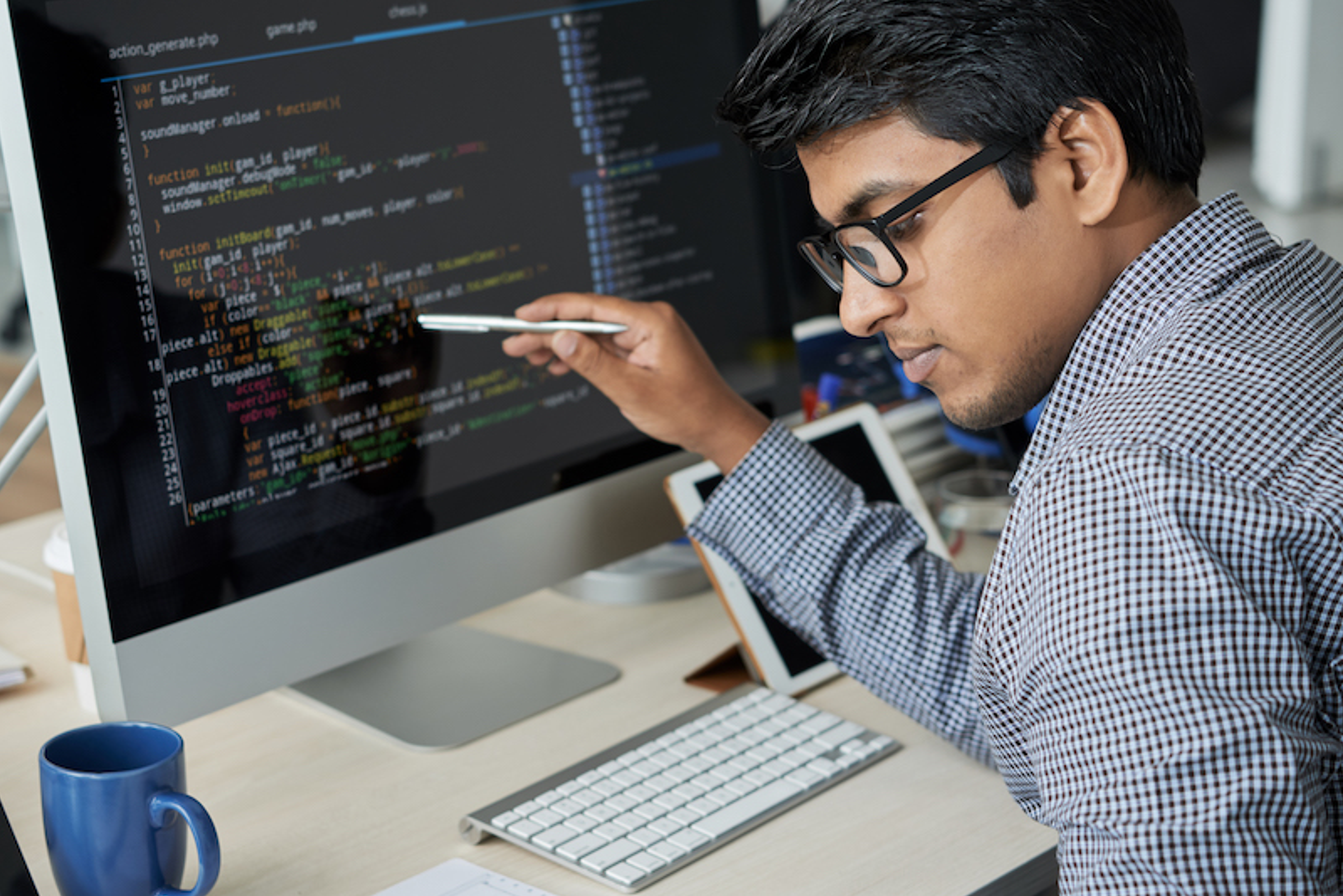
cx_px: 624
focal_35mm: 75
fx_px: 2799
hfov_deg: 27.0
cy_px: 513
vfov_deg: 18.2
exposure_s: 1/60
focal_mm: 60
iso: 200
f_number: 4
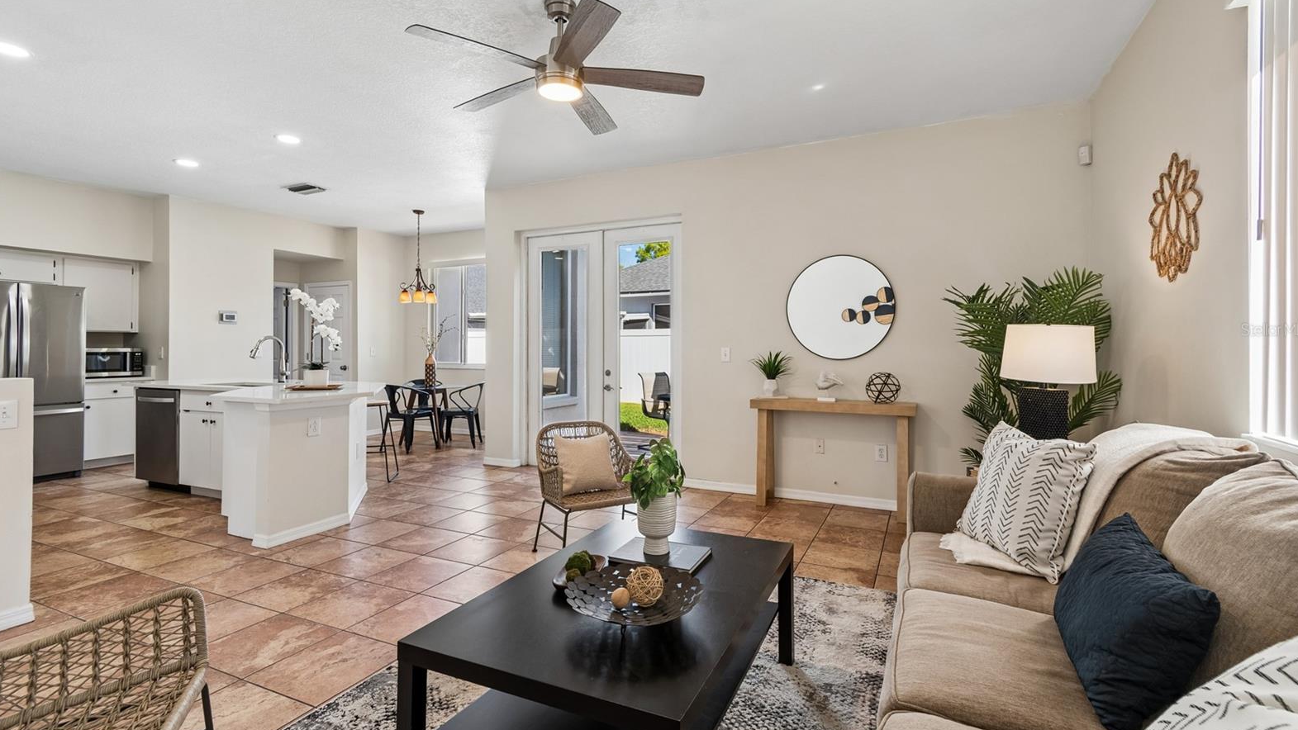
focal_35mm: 16
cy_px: 329
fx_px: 551
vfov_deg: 66.9
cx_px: 654
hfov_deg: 99.4
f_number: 7.1
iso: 100
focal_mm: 10
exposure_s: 1/13
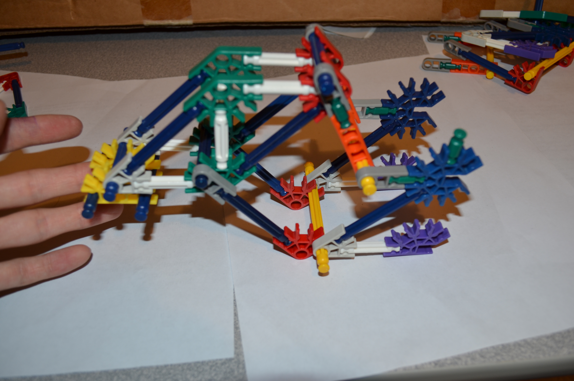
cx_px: 287
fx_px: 525
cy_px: 190
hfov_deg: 57.3
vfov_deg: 39.8
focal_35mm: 33
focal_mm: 22
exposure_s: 1/30
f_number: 5.6
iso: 200
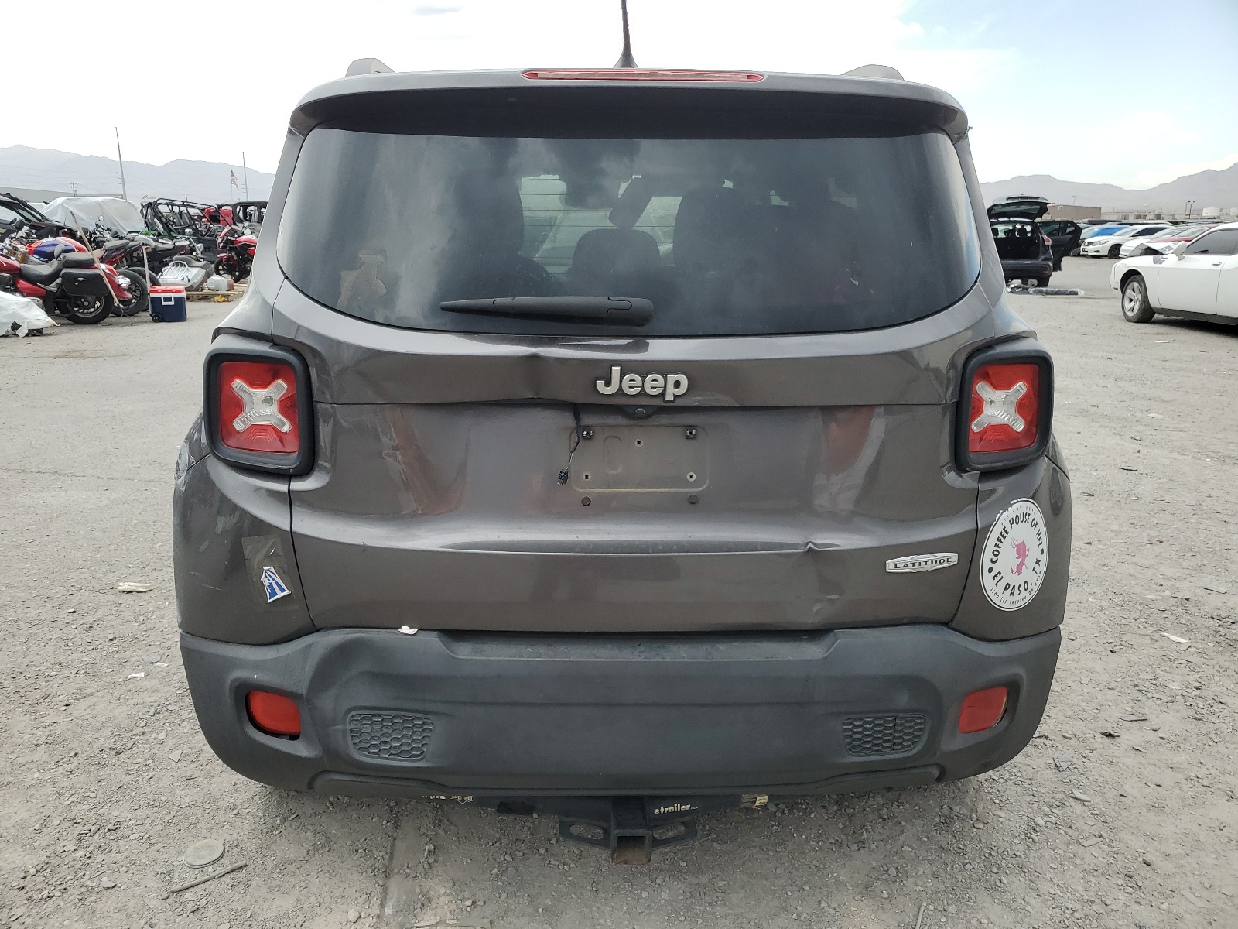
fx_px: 930
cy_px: 464
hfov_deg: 67.3
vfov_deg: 53.1
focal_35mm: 26
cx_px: 619
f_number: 1.5
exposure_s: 1/909
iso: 50
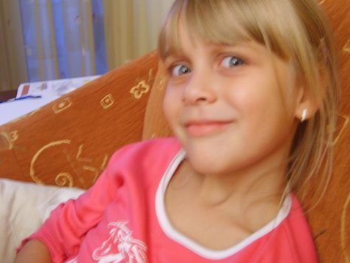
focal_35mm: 44
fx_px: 445
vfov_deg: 32.9
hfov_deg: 42.8
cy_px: 115
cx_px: 203
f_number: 2.8
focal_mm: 5.8
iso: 139
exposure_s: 1/4
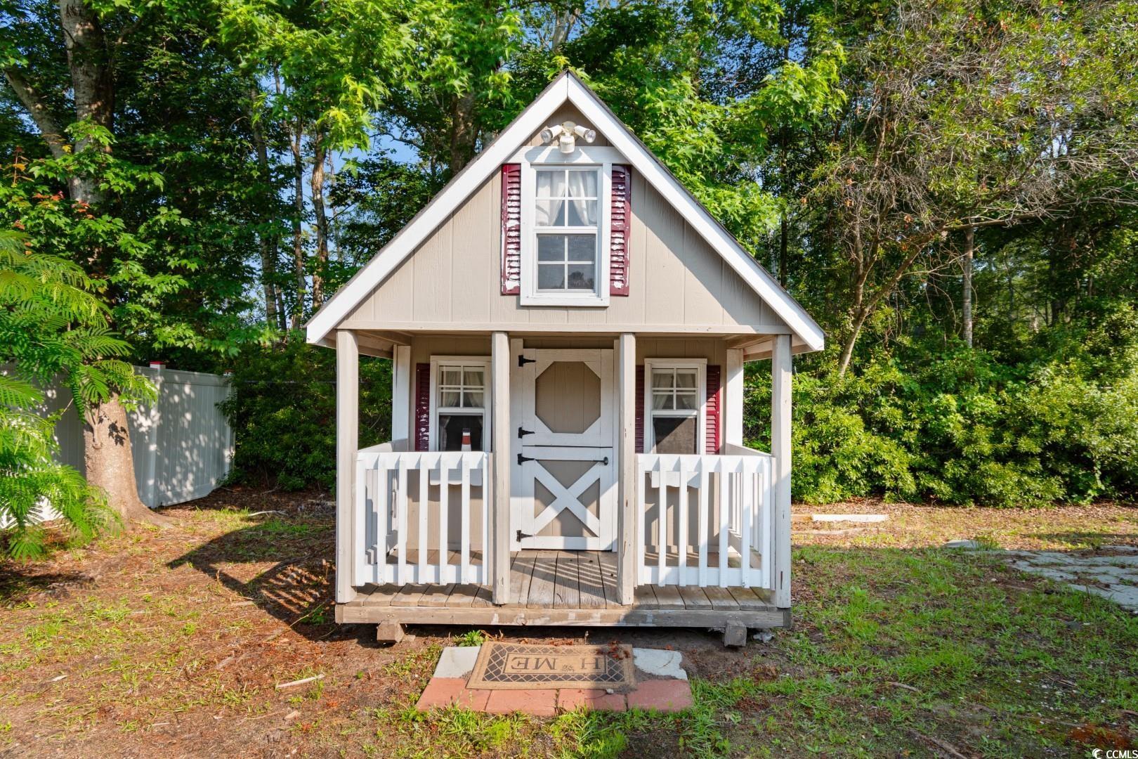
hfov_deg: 81.2
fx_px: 664
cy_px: 380
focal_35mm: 21
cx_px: 569
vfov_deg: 59.5
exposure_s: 1/125
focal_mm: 14
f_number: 5.6
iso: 100
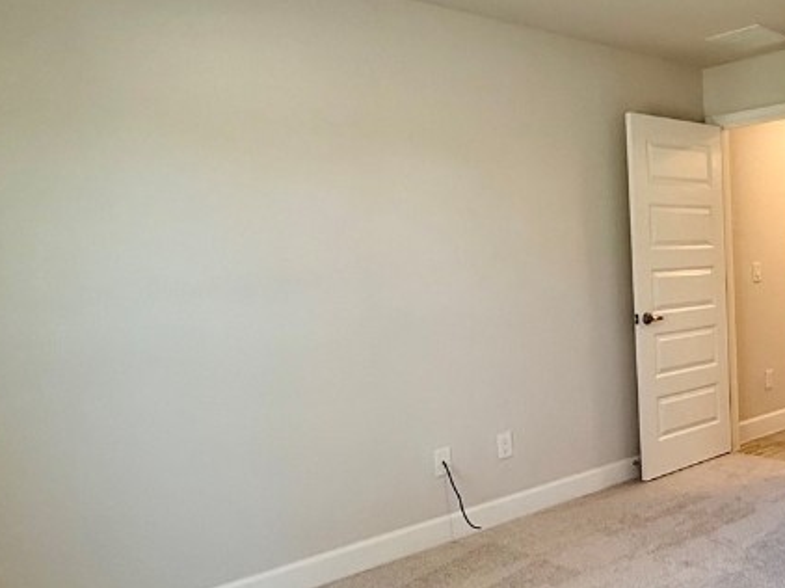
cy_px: 324
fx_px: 771
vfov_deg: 41.7
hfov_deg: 47.9
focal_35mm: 34
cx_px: 720
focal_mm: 2.22
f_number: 2.2
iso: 160
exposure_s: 1/120
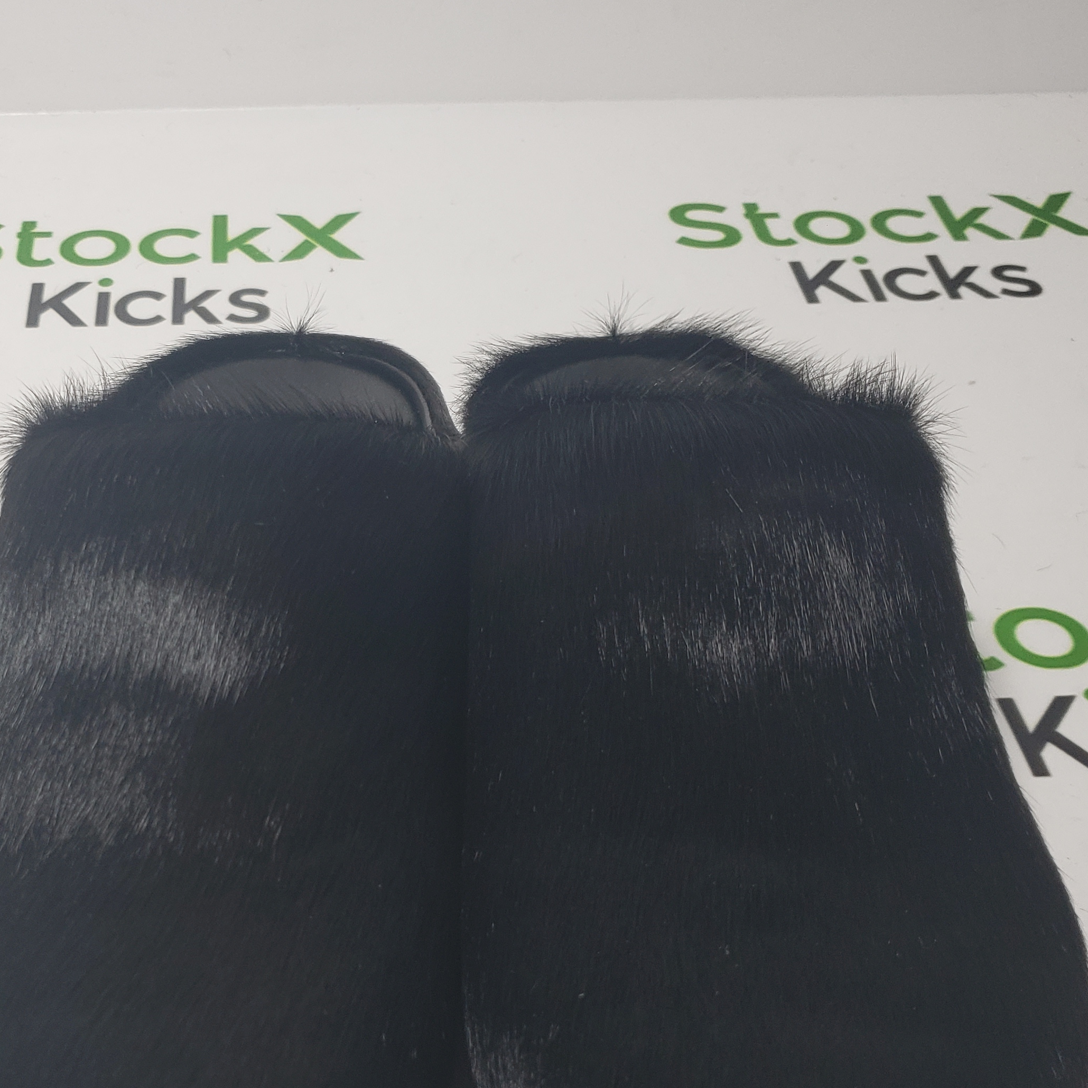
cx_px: 345
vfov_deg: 37.0
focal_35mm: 45
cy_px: 750
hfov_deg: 37.1
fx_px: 1600
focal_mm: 4.3
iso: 50
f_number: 1.5
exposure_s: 1/396
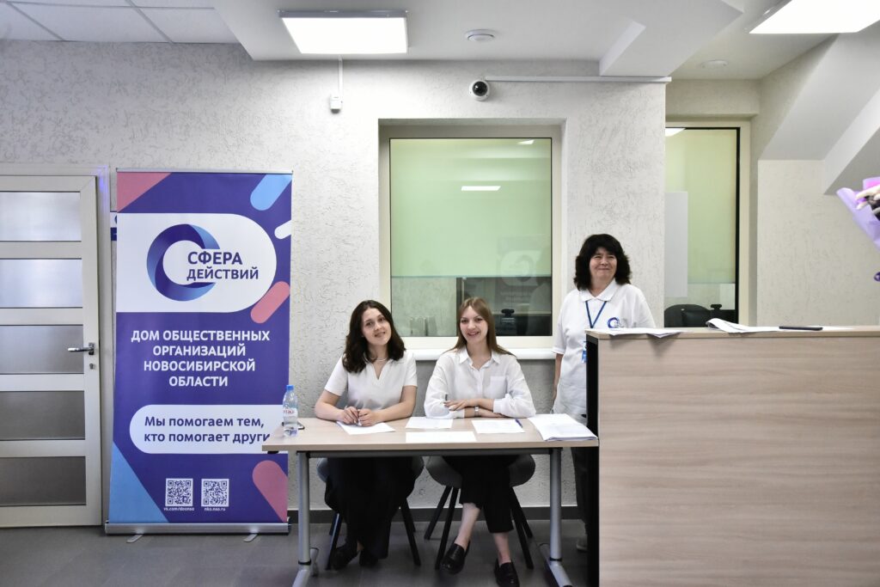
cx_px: 440
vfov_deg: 38.9
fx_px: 831
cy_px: 294
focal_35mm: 34
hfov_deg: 55.8
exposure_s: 1/200
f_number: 11
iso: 6400
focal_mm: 34
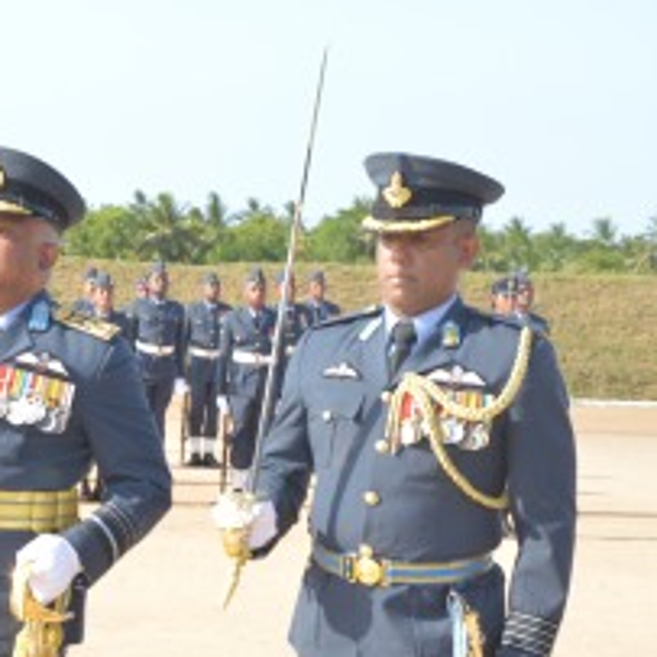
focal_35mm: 128
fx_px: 2749
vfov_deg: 13.6
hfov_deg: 13.5
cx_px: 55
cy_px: 534
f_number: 6.3
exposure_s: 1/200
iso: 200
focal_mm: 34
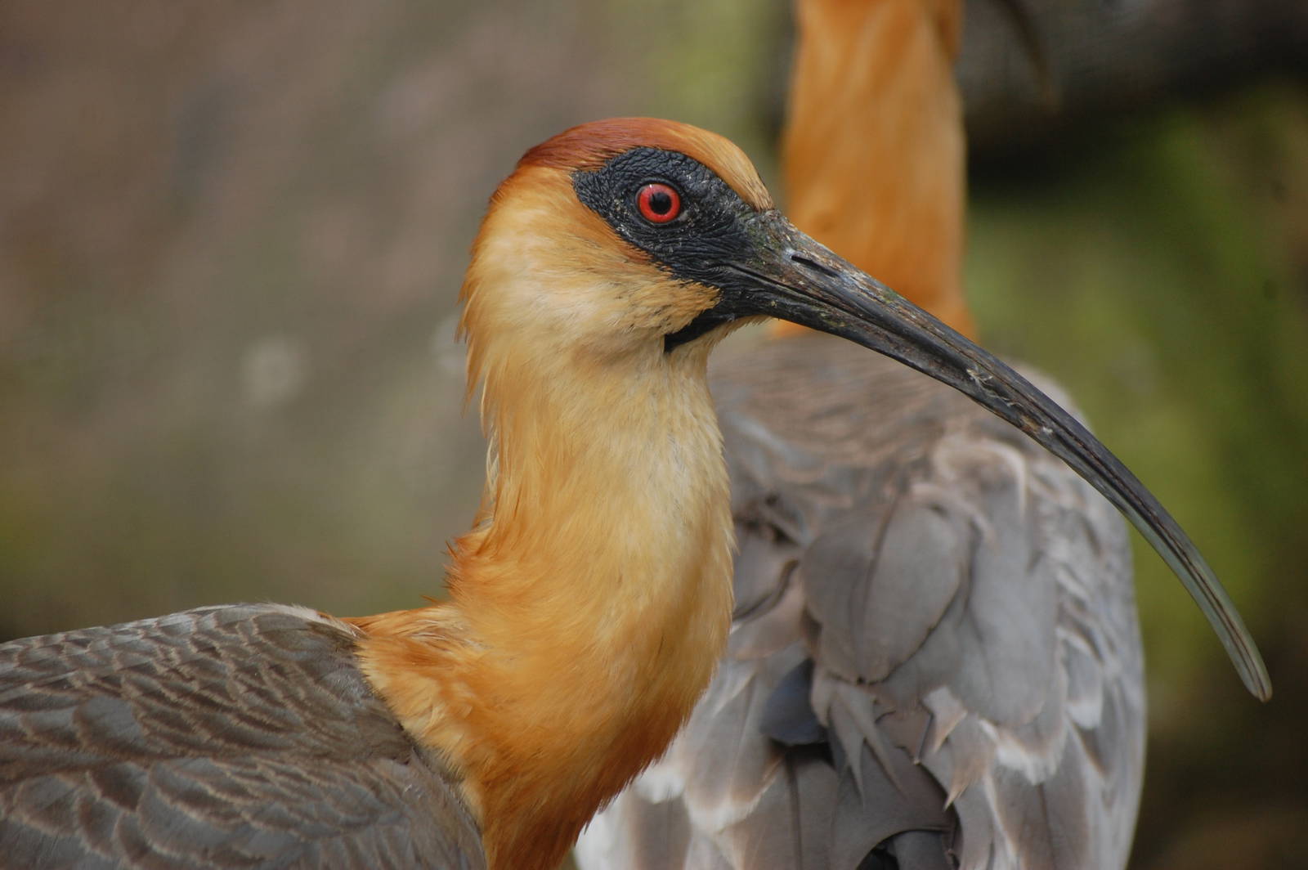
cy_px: 435
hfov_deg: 7.6
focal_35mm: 270
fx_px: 9802
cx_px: 654
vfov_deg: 5.1
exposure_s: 1/640
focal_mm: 180
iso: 400
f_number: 5.6
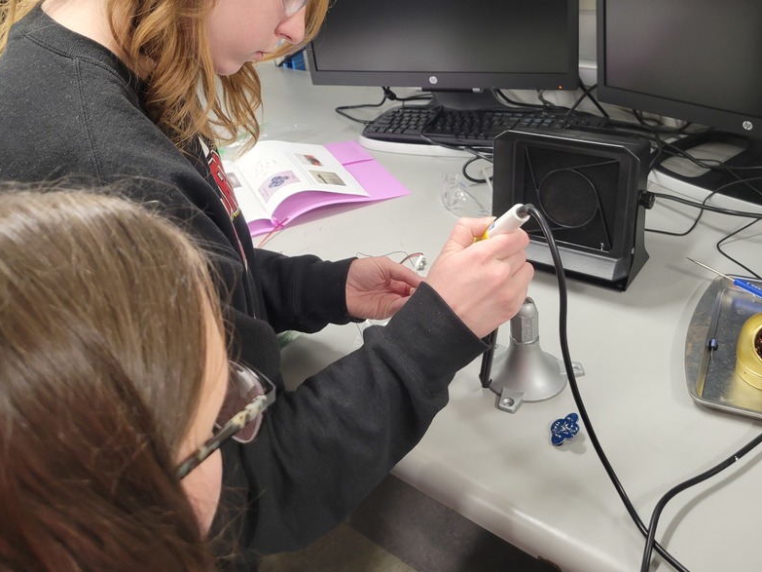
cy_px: 218
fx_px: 748
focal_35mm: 34
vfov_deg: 41.5
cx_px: 353
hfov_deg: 53.9
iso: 200
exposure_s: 1/40
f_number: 1.8
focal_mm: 5.4
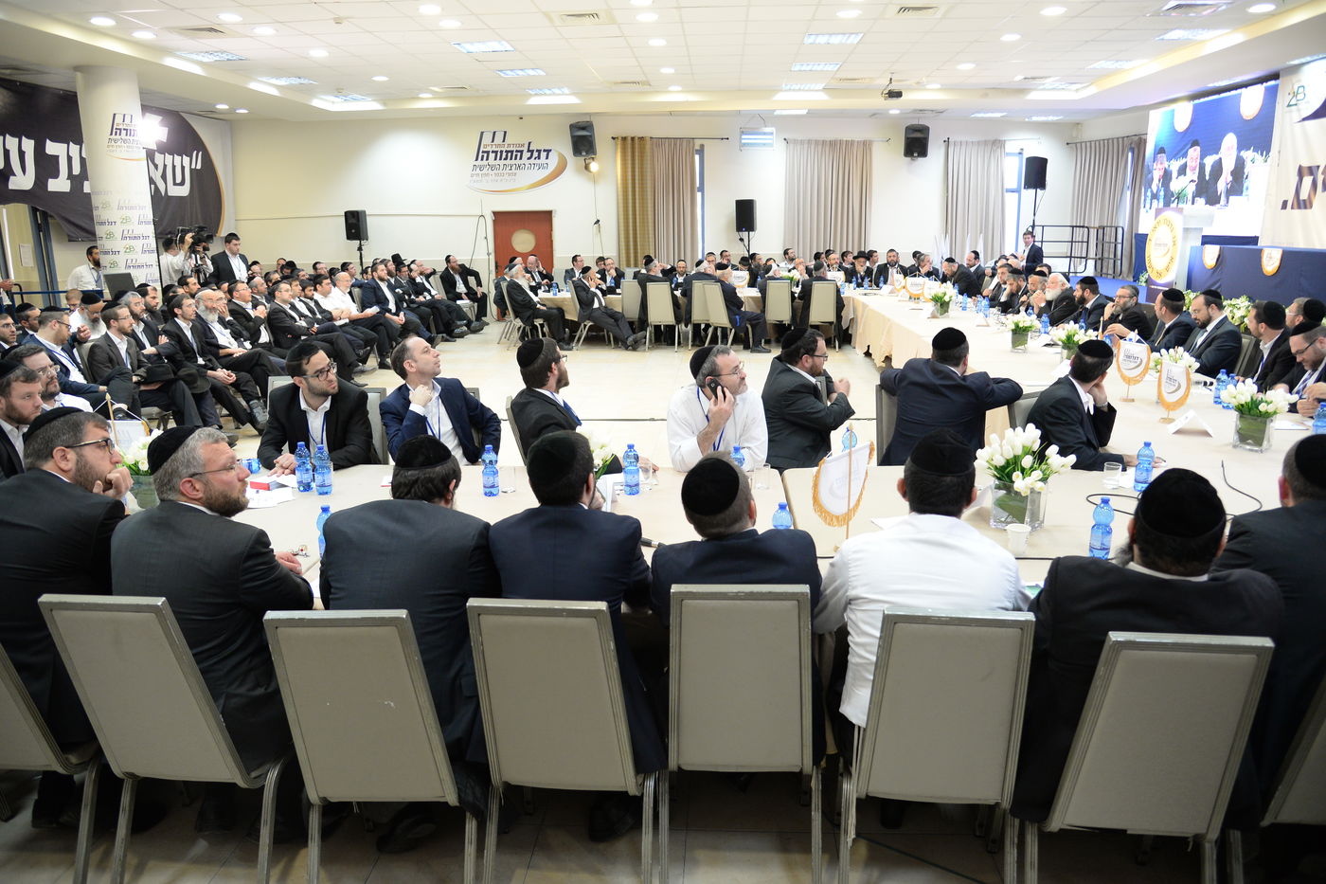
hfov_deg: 73.8
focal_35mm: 24
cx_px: 663
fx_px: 884
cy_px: 442
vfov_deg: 53.1
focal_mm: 24
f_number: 4
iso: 1600
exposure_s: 1/50
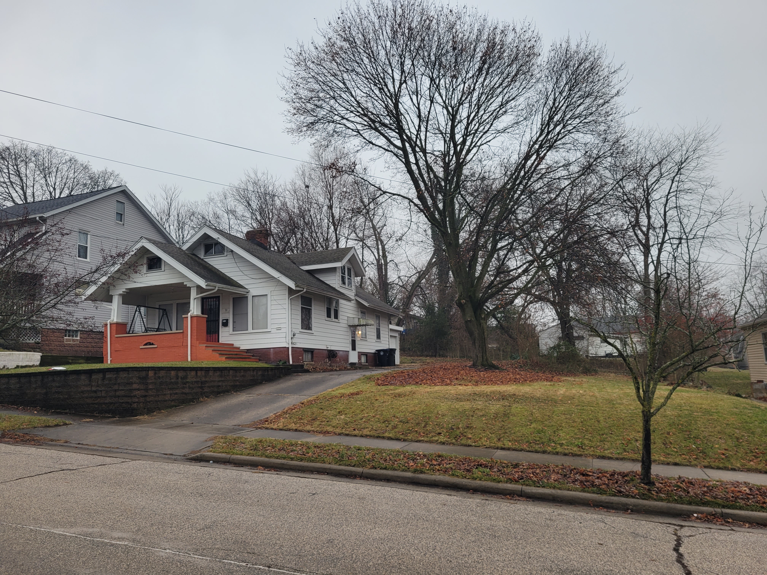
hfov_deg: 67.3
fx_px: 576
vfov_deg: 53.1
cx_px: 384
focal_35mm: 26
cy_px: 288
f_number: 1.8
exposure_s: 1/190
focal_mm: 5.4
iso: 40
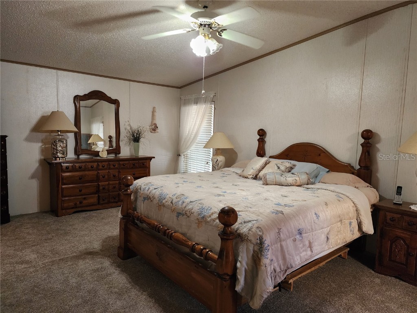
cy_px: 156
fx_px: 277
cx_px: 208
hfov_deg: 73.9
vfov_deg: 58.9
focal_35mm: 23
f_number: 1.8
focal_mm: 6.4
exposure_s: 1/120
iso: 640
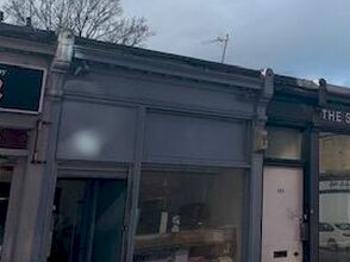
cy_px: 15
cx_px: 360
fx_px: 626
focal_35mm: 62
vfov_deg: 22.9
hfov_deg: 29.0
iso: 25
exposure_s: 1/2994
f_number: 1.8
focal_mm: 4.25
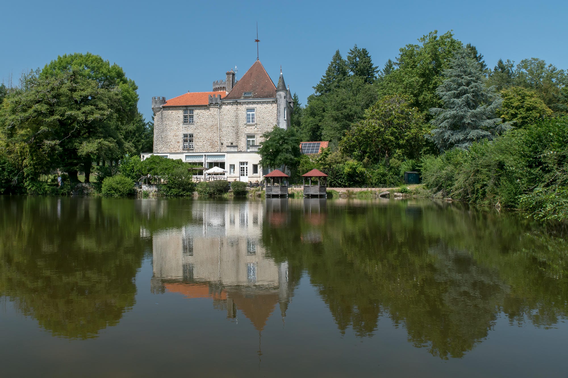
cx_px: 284
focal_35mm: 30
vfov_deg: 43.6
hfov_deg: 61.9
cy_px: 189
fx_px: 473
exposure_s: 1/160
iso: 100
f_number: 11
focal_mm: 30
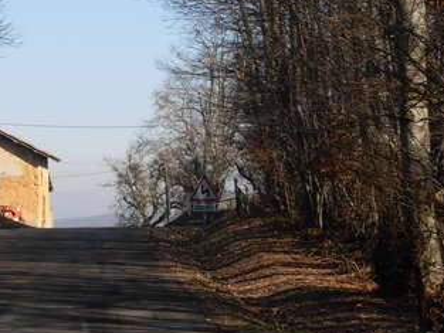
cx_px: 28
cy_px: 173
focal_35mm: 157
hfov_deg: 12.5
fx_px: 2015
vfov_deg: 9.5
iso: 79
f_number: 3.7
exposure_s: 1/609
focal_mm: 13.5
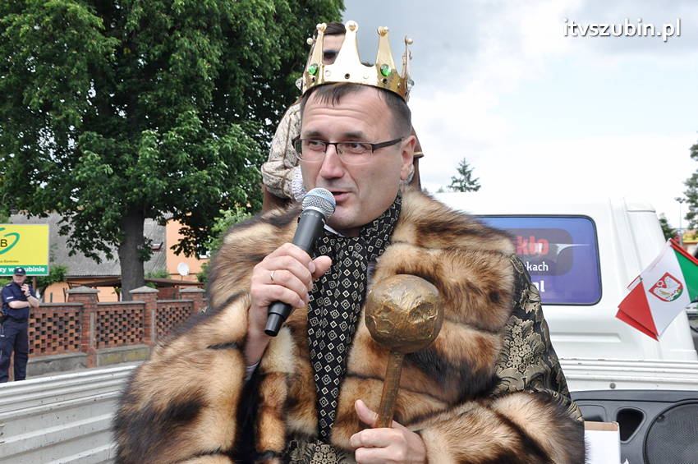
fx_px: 1104
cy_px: 232
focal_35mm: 57
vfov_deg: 23.7
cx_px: 349
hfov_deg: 35.1
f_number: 11
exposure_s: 1/500
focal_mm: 38
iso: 1250
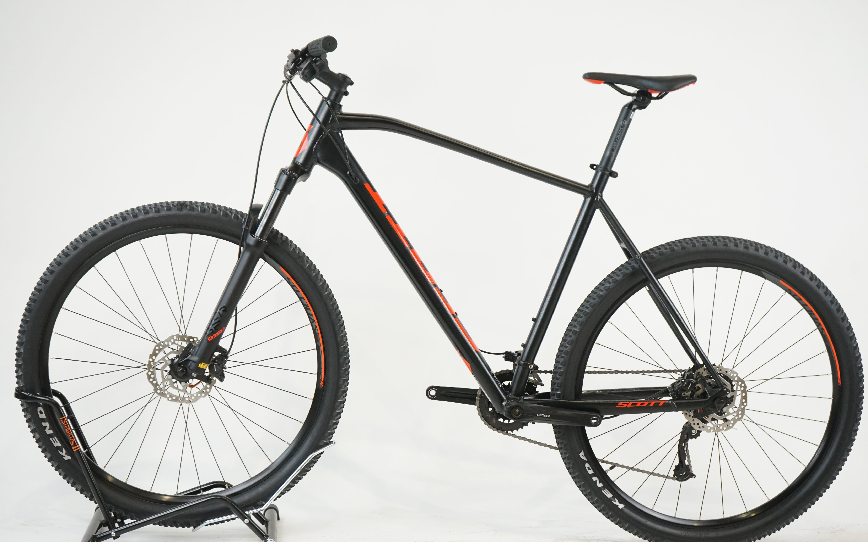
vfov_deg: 21.3
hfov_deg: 33.5
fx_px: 1443
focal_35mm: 61
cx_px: 437
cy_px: 279
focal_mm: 59
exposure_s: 1/200
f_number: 5.6
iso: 2000
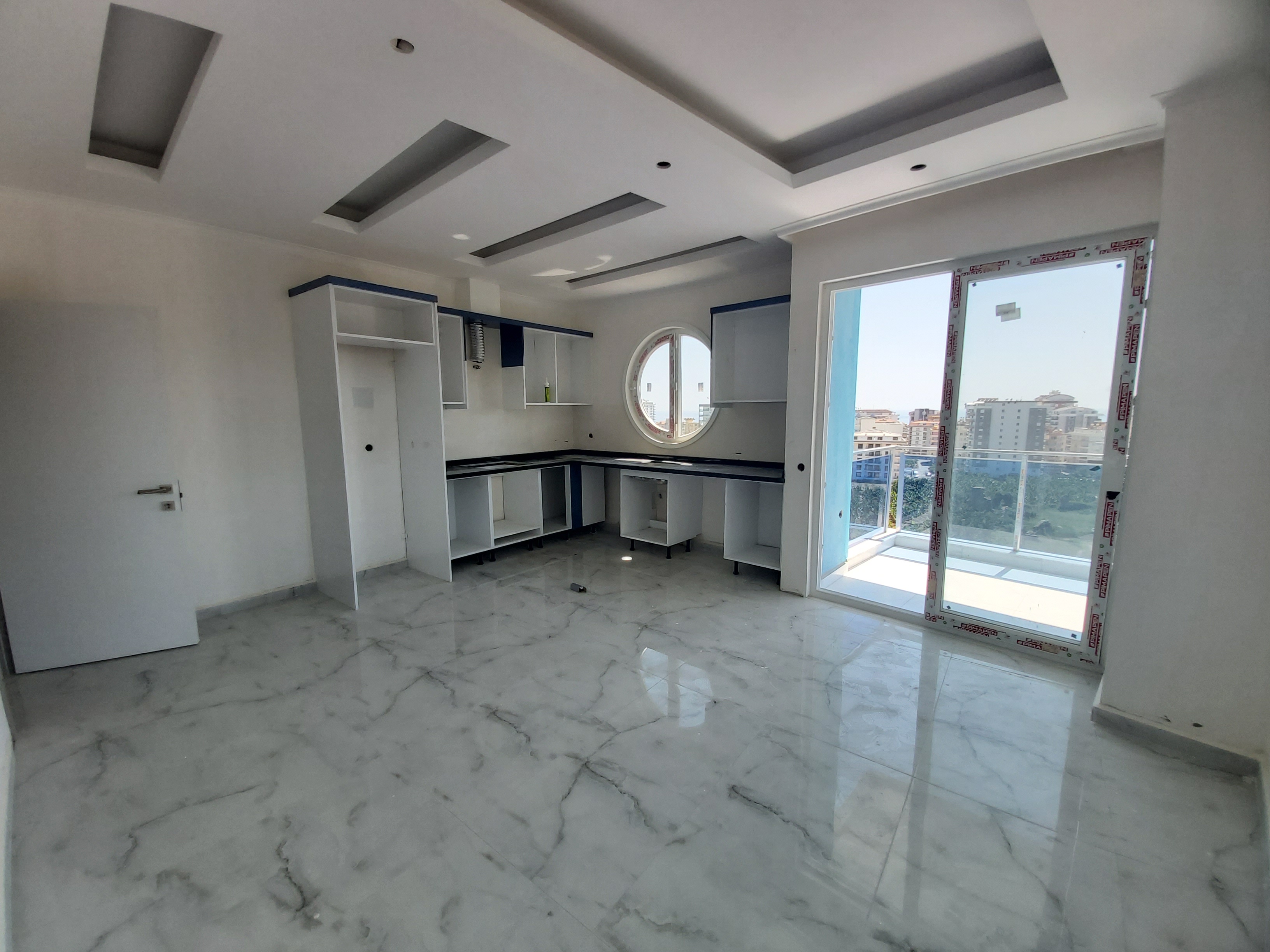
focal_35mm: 12
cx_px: 635
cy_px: 476
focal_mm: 1.42
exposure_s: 1/276
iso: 40
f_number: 2.2
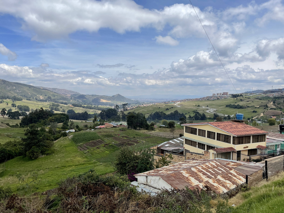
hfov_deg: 67.3
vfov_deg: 53.1
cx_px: 142
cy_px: 106
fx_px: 213
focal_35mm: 26
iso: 32
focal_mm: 4.2
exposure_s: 1/6135
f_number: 1.6
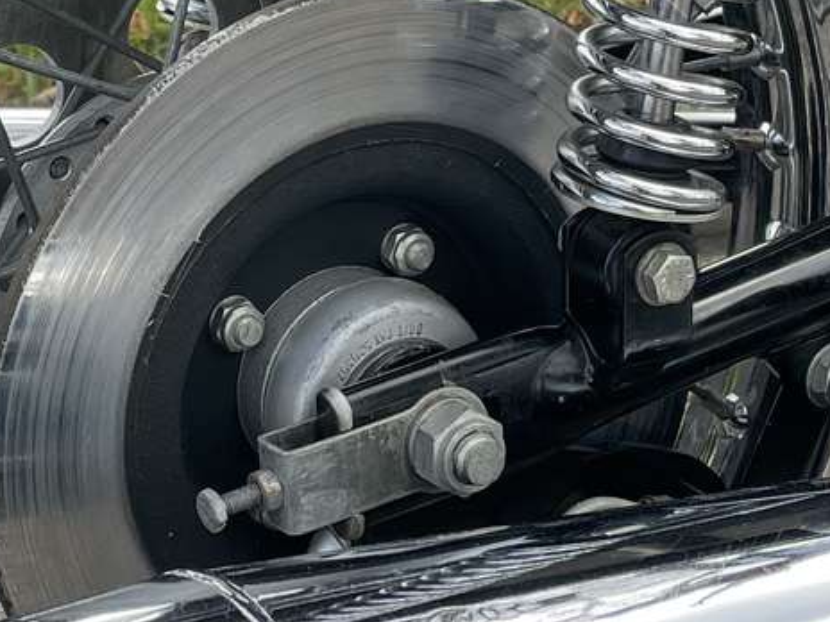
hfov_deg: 17.5
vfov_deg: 13.2
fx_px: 2685
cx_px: 222
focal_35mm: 112
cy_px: 179
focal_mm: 4.2
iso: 32
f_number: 1.6
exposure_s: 1/491
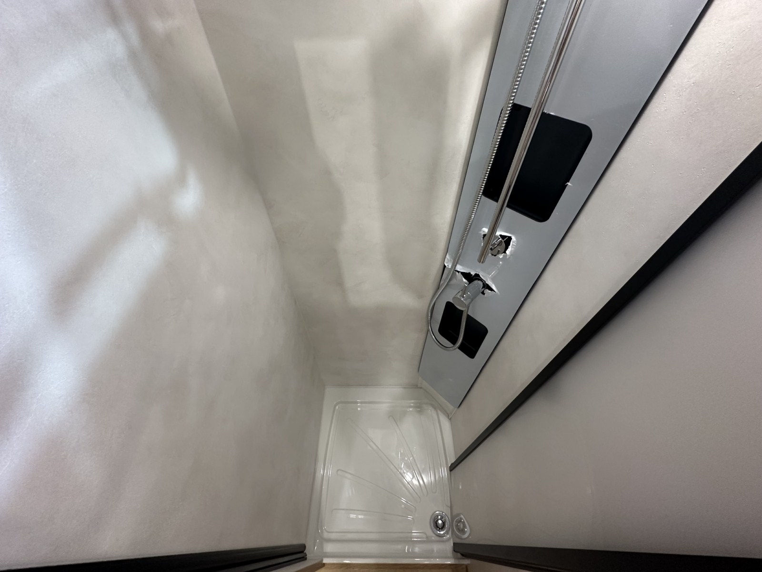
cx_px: 381
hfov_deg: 102.1
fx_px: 308
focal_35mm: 14
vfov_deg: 85.7
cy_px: 286
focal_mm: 2.22
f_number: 2.2
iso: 250
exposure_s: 1/50
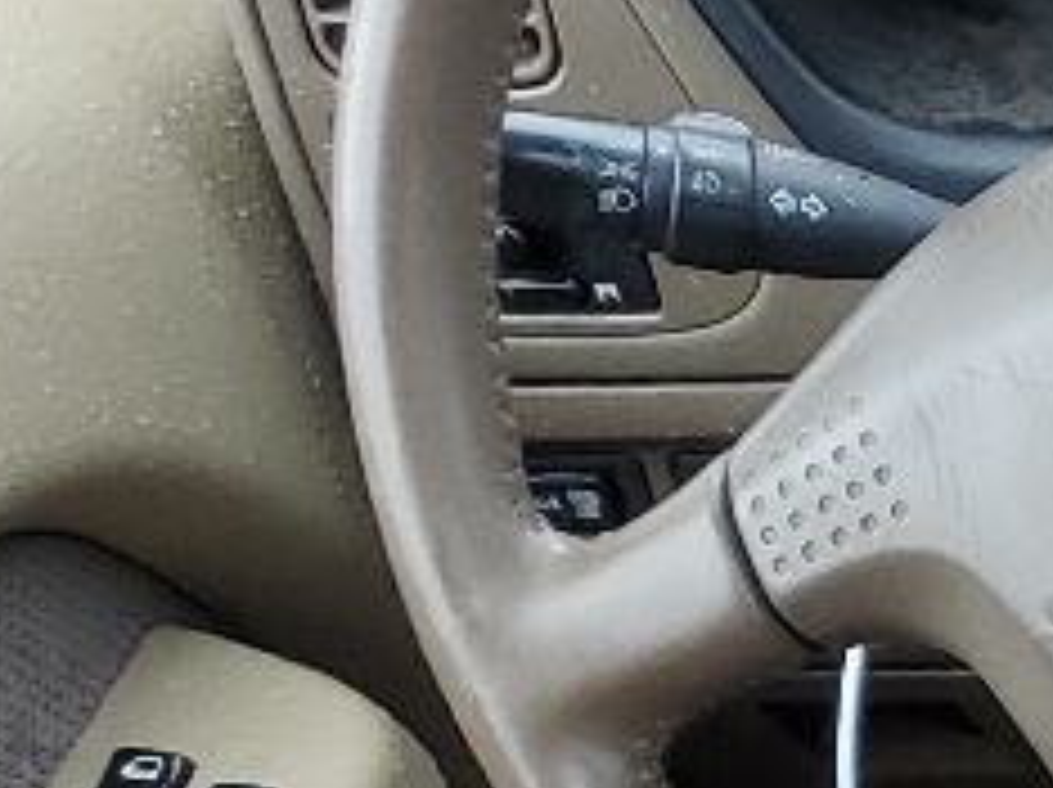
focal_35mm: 178
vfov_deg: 7.7
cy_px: 1941
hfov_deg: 9.0
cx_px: 3177
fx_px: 5409
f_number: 1.5
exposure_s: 1/135
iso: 50
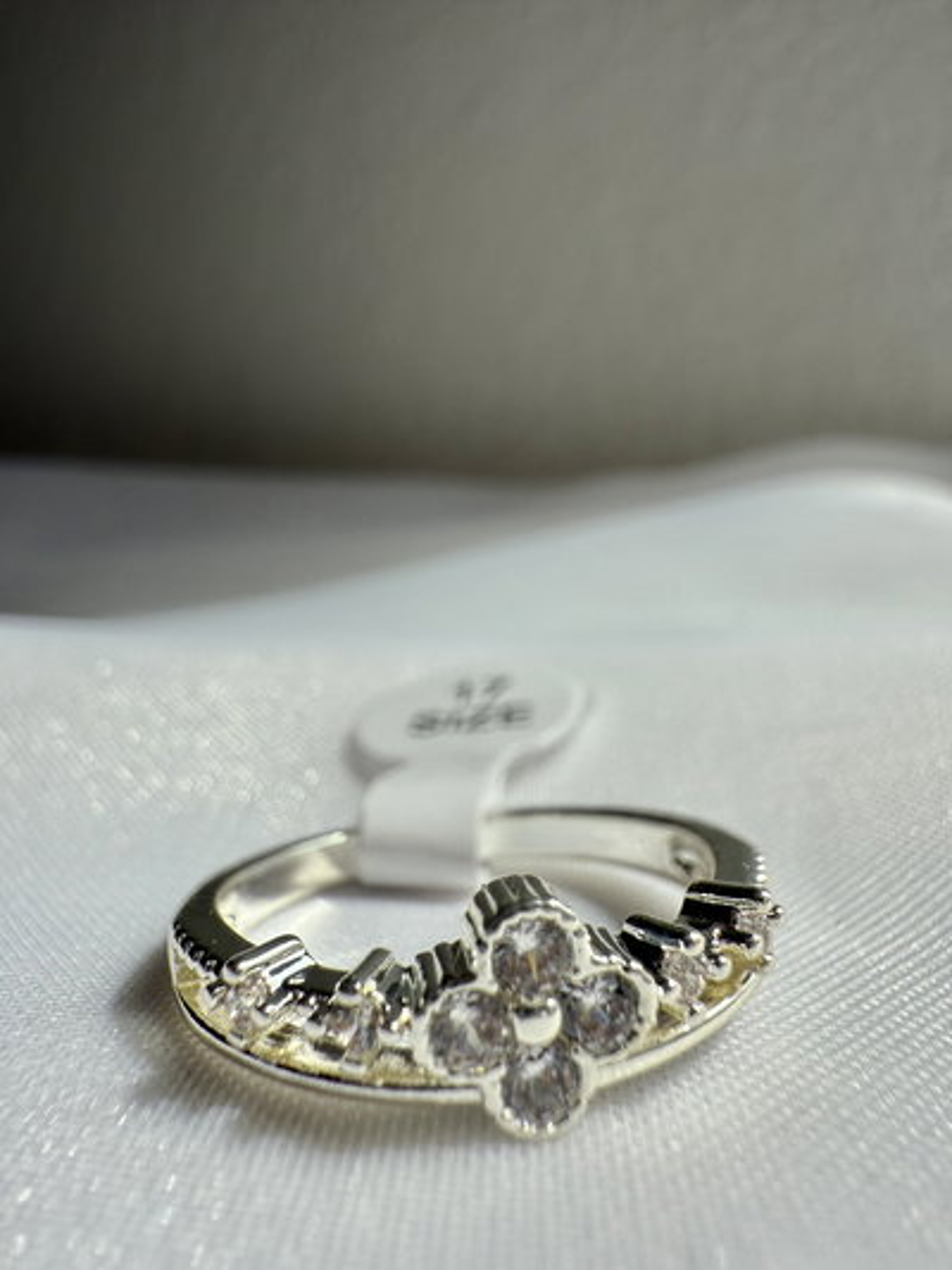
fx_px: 880
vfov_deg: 71.6
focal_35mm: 24
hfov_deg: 56.8
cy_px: 635
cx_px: 476
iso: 40
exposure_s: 1/1274
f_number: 2.2
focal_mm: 2.22
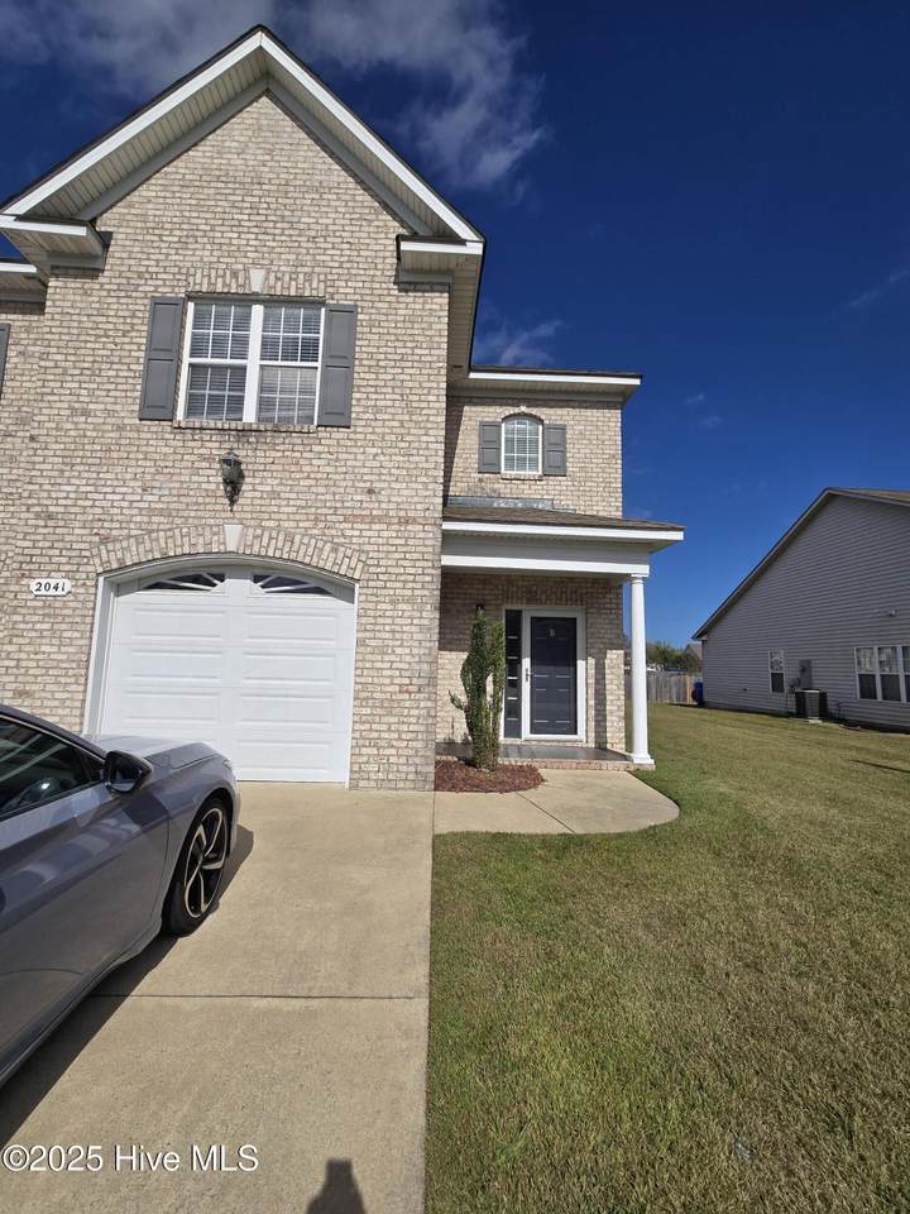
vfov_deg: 106.2
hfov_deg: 89.9
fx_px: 456
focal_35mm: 13
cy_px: 607
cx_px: 455
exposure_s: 1/4966
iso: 50
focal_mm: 2.2
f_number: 2.2
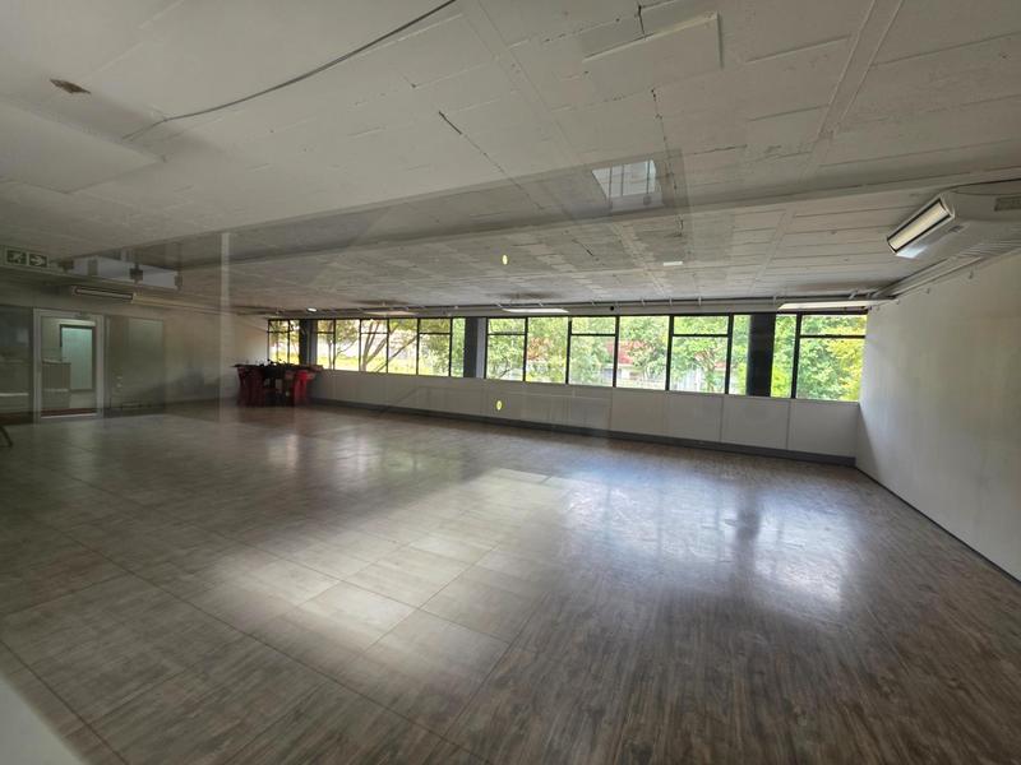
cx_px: 510
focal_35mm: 13
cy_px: 382
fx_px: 383
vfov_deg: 89.9
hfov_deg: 106.2
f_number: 1.9
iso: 40
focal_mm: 2.2
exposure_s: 1/100
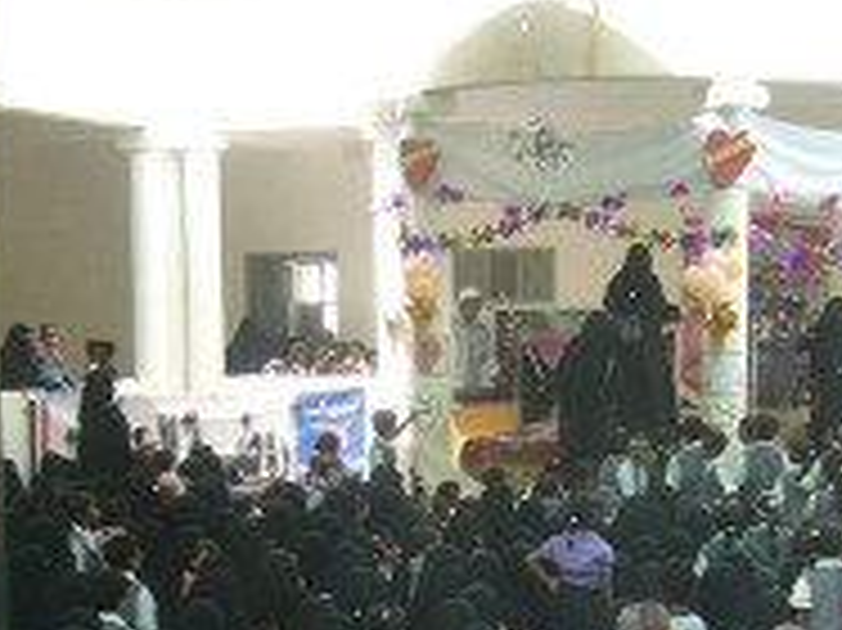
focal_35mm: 72
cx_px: 374
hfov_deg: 27.0
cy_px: 540
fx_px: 1750
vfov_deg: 20.1
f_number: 2.8
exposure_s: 1/160
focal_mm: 5.8
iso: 100
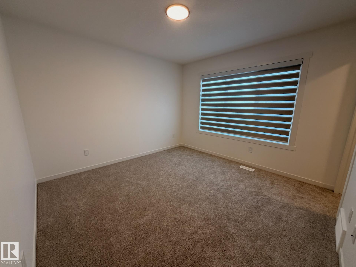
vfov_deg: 85.7
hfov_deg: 102.1
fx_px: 144
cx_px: 178
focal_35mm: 14
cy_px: 134
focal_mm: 2.22
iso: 200
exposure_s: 1/120
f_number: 2.2
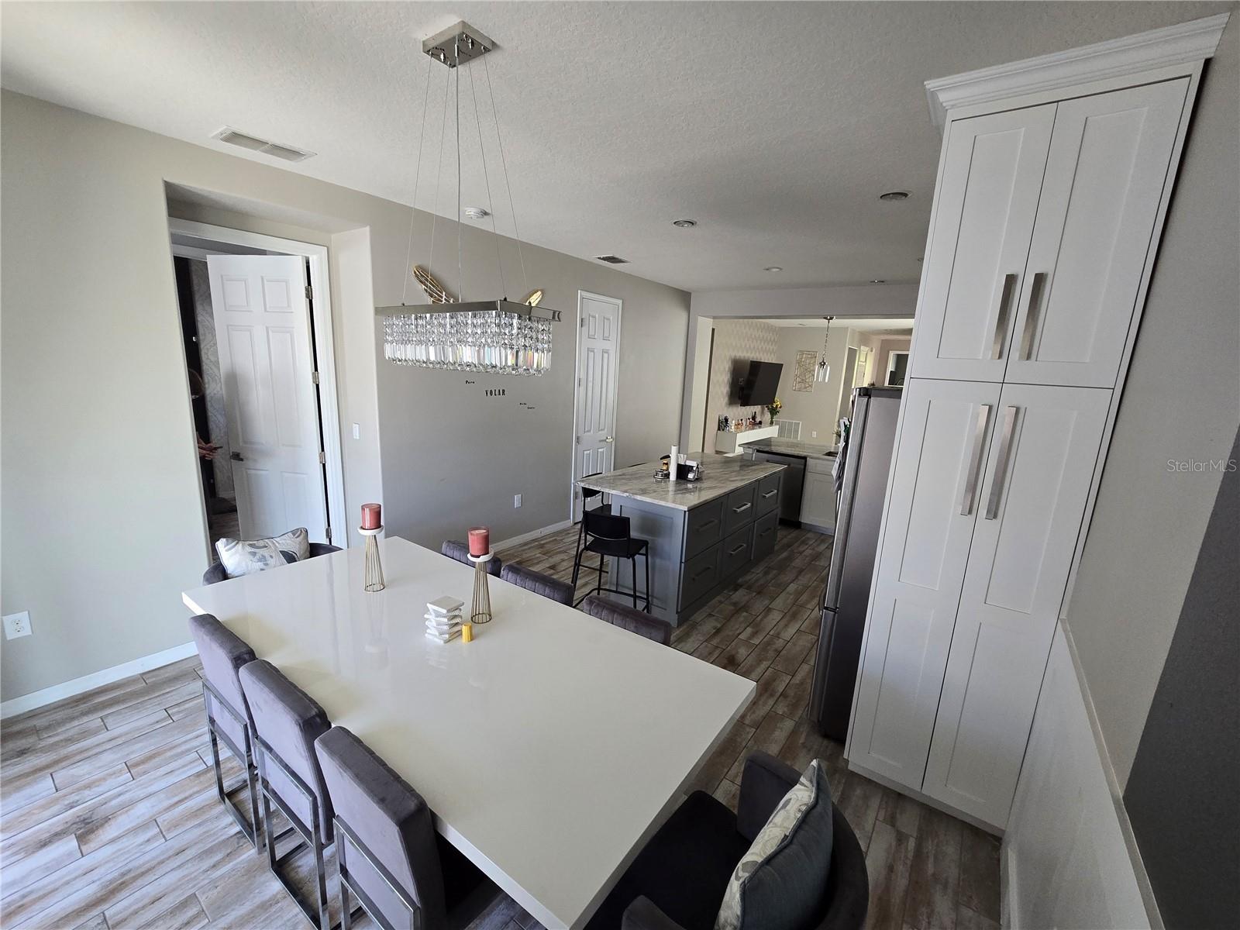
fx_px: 466
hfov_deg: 106.2
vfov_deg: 89.9
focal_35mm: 13
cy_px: 465
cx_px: 620
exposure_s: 1/60
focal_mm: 2.2
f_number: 2.2
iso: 250
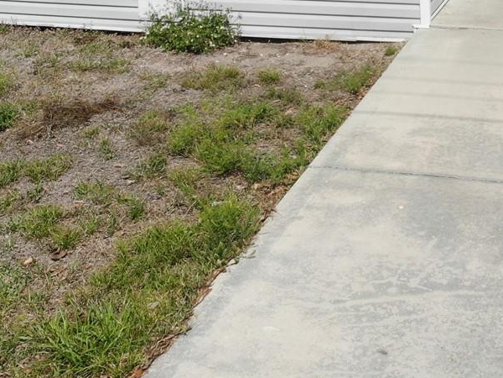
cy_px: -84
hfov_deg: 29.1
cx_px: 447
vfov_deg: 21.2
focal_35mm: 64
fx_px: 930
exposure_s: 1/1713
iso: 101
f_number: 2.8
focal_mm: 4.5
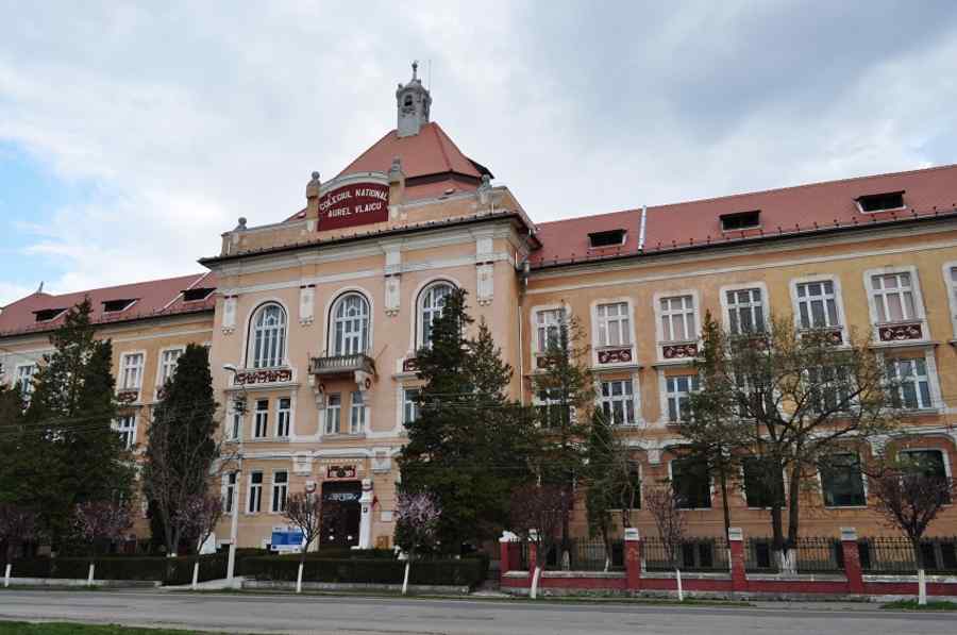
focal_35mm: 27
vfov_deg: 47.8
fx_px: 717
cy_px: 318
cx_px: 478
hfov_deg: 67.5
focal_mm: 18
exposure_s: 1/90
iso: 200
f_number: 8
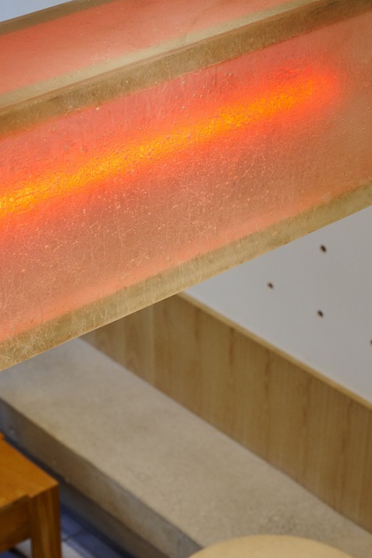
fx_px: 1626
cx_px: 181
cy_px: 333
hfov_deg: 13.0
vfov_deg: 19.4
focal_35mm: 105
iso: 800
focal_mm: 65
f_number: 7.1
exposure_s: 1/80
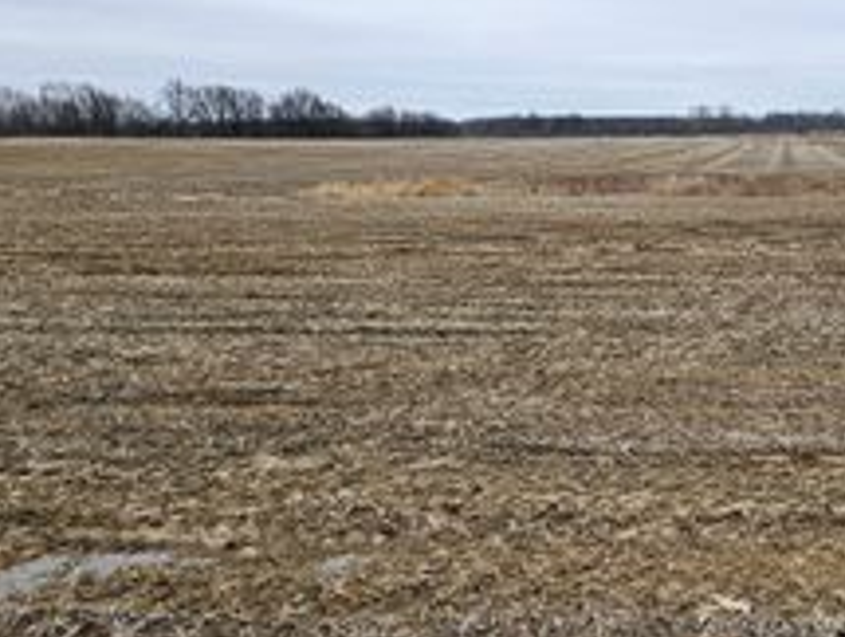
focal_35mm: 46
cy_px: 376
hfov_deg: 39.2
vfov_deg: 31.5
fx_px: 1125
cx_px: 705
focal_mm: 5.4
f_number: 1.8
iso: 25
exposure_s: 1/438
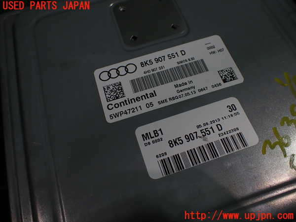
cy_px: 111
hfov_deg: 60.0
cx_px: 148
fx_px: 257
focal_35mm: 30
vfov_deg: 46.8
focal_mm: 5.4
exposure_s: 1/125
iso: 125
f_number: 2.3
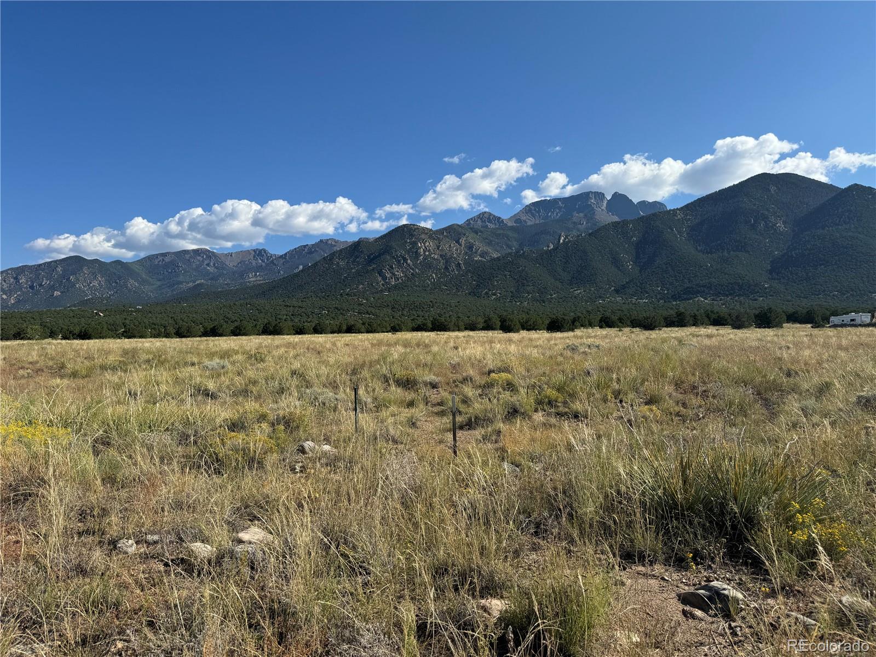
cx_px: 438
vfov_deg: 56.8
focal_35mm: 24
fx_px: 607
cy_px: 328
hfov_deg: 71.6
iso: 80
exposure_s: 1/4049
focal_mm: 6.76
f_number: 1.78
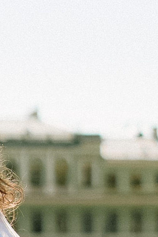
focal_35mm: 236
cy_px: 231
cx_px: -125
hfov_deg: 5.7
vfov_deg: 8.7
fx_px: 1552
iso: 125
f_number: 2.8
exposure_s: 1/8000
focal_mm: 35
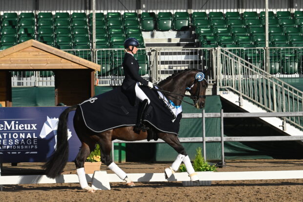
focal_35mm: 165
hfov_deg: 12.5
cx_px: 152
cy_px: 101
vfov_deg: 8.3
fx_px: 1388
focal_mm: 165
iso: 1000
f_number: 14
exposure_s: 1/640
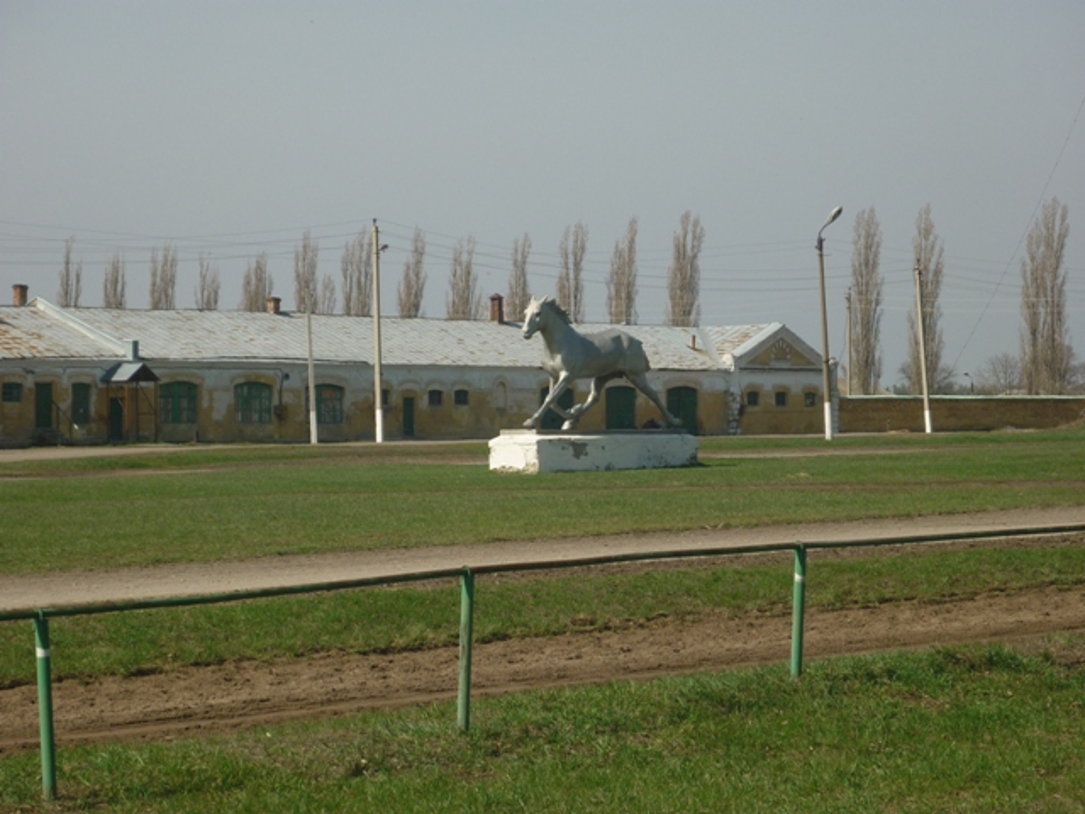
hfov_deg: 14.9
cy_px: 407
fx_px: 4137
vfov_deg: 11.2
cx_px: 542
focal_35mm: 132
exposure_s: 1/400
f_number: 5.9
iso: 80
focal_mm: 22
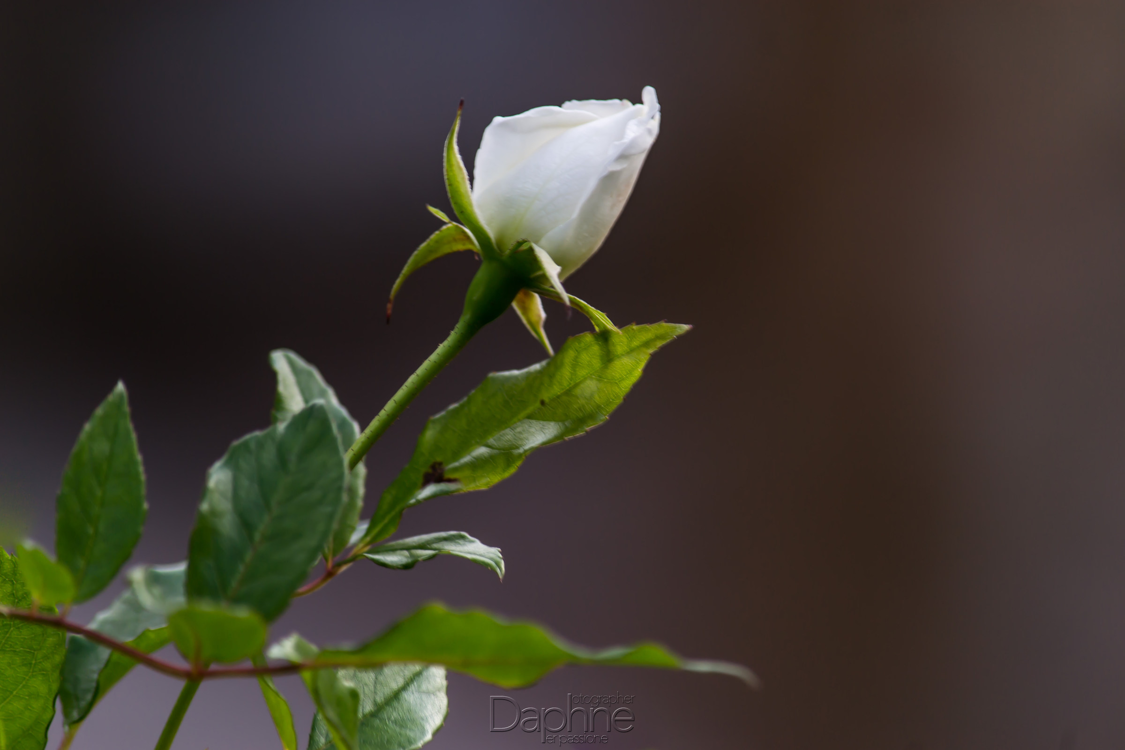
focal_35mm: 450
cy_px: 375
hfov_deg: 4.6
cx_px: 562
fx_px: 14061
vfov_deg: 3.1
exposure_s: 1/160
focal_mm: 300
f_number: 5.6
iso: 100
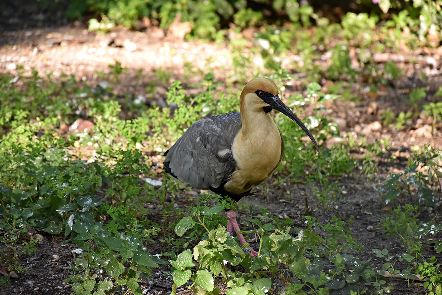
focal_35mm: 210
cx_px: 221
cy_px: 148
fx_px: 2579
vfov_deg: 6.5
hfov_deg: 9.8
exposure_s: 1/200
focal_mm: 140
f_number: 5.6
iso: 800
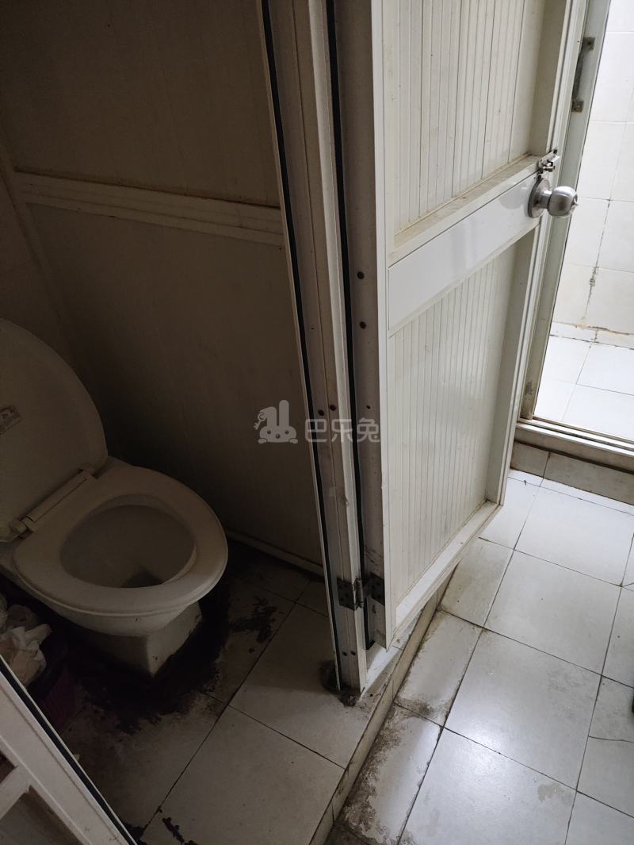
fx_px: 586
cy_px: 422
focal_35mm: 24
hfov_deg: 56.9
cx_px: 317
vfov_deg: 71.6
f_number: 1.8
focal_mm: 4.68
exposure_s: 1/25
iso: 999
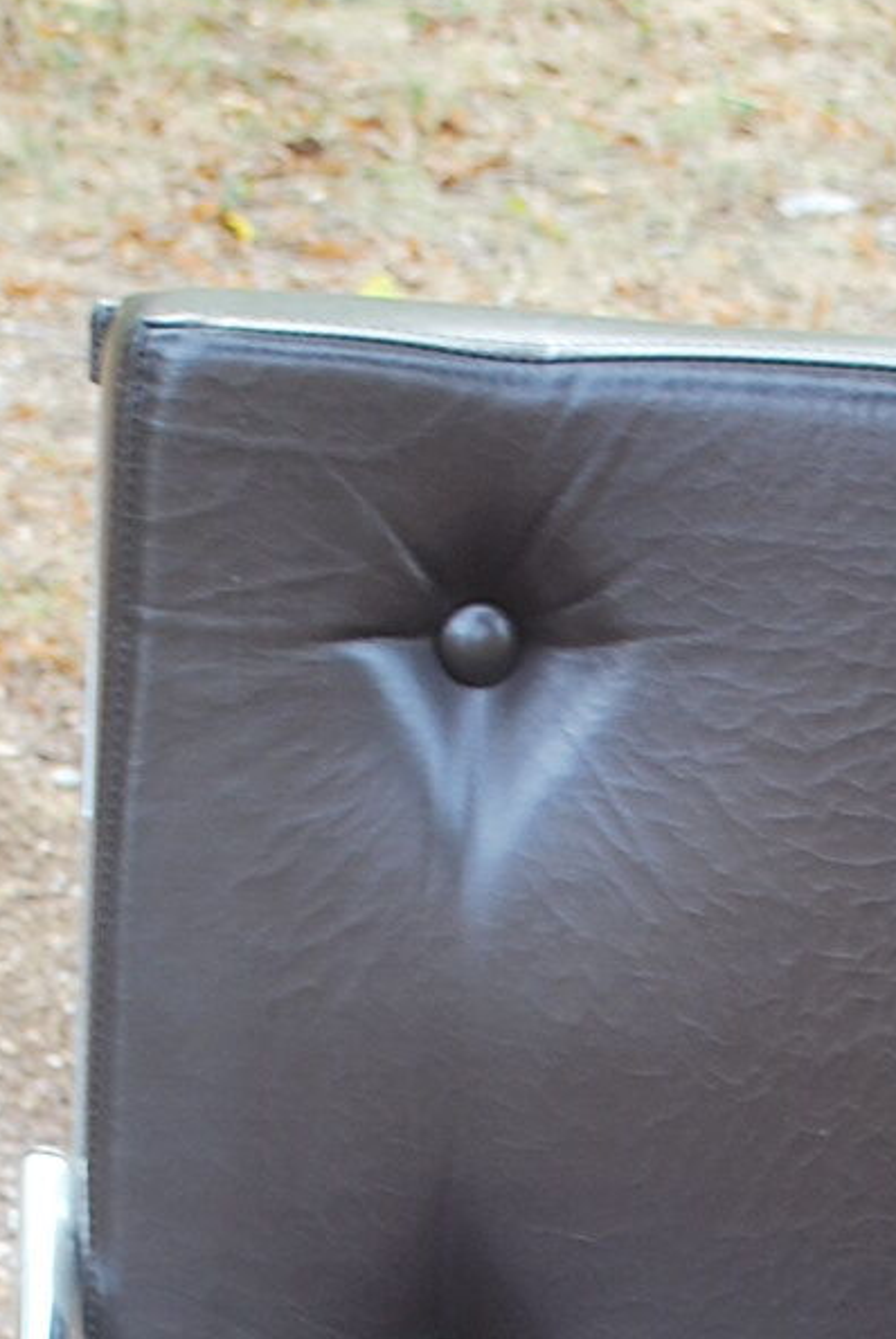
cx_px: 1011
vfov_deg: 15.4
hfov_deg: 10.7
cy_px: 1681
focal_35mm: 127
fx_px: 4730
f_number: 4.5
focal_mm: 26
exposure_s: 1/50
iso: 200
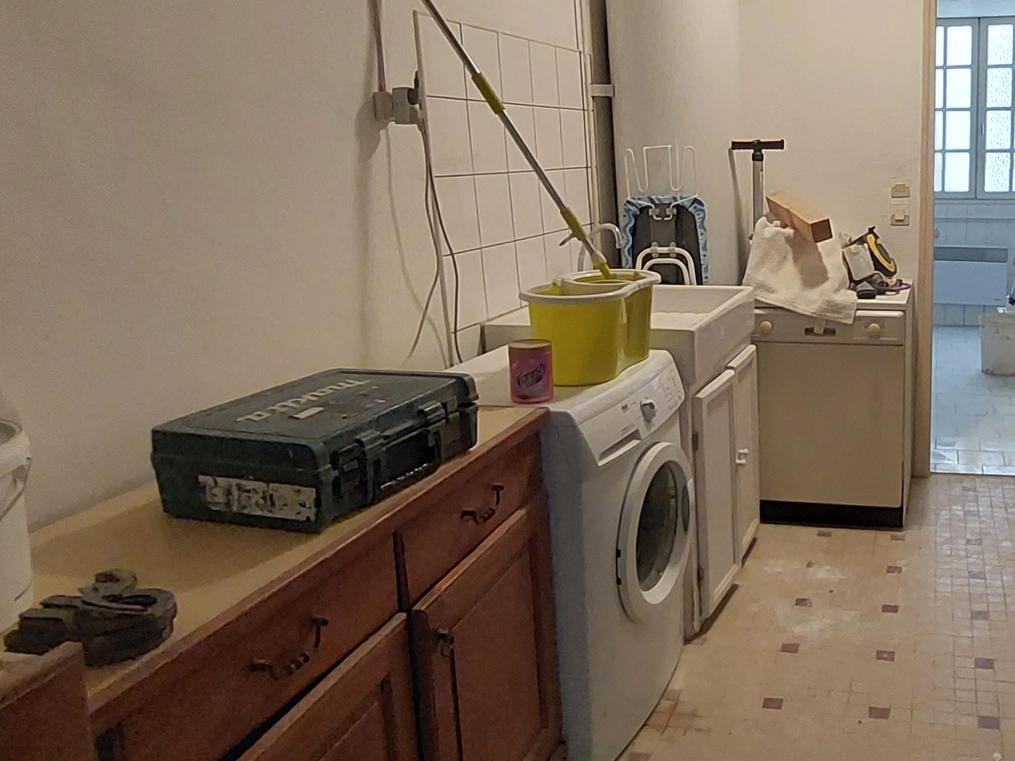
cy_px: 301
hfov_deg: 56.1
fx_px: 880
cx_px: 798
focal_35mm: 30
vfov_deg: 46.5
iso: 400
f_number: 2.2
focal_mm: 1.74
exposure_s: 1/33
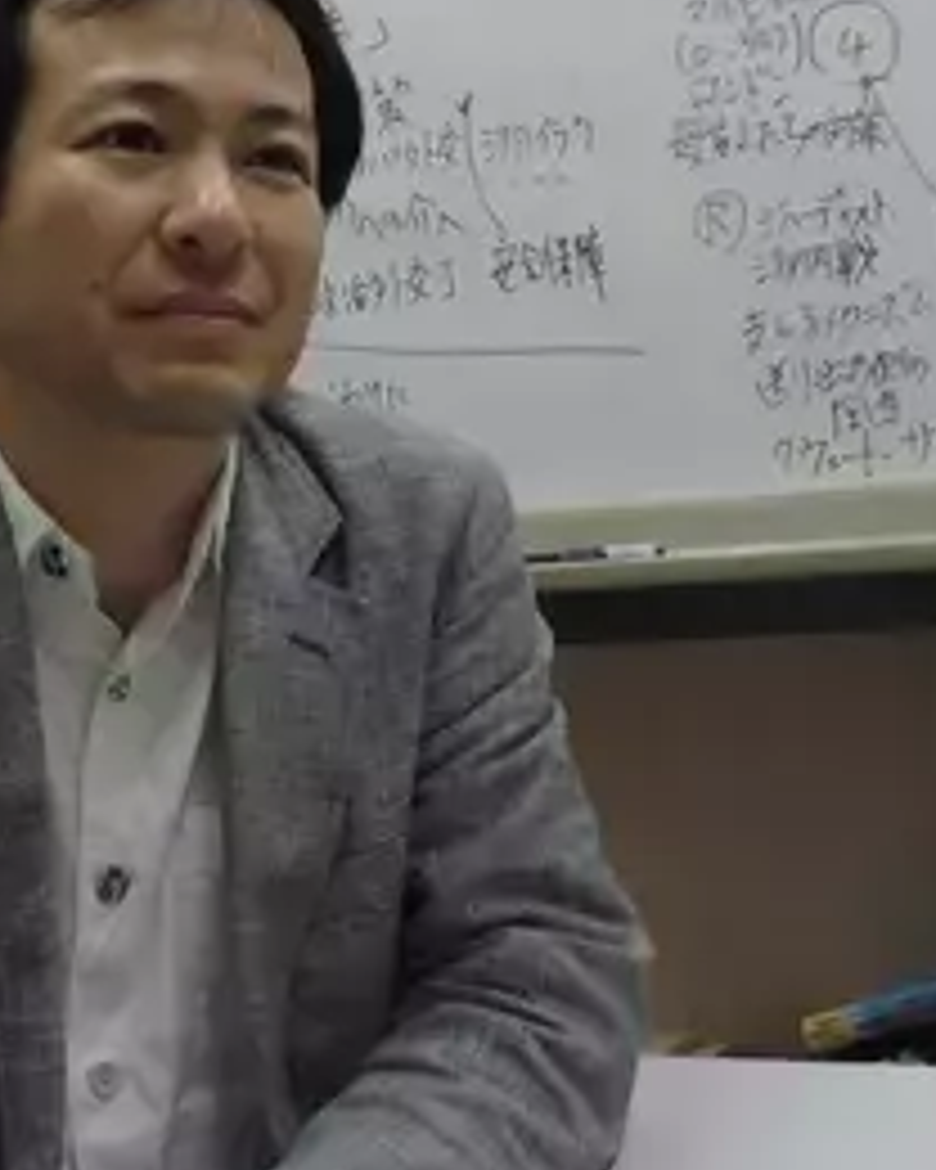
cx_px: 320
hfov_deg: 27.9
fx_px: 1870
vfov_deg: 33.9
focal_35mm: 54
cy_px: 274
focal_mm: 4.3
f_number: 3
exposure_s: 1/30
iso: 220
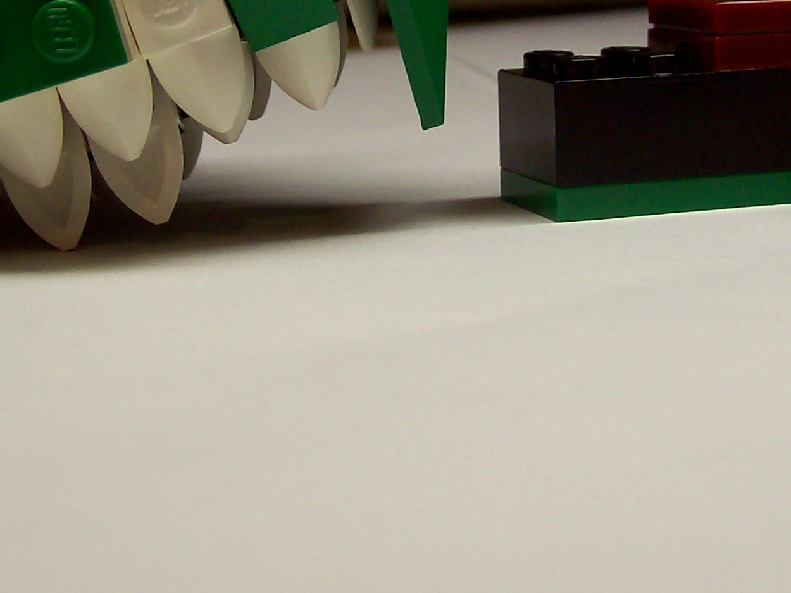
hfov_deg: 23.8
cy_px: 31
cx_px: 387
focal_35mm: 82
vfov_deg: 17.6
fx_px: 1873
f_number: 2.7
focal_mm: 6
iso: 80
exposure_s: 1/138
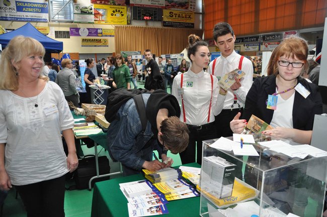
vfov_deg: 47.8
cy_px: 108
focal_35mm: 27
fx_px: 245
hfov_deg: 67.4
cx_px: 164
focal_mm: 18
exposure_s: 1/125
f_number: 3.5
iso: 1250
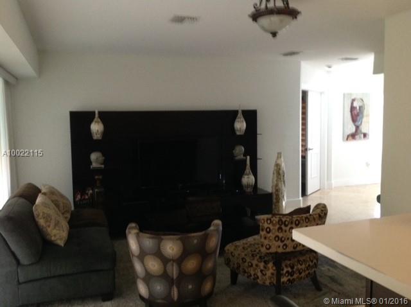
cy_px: 154
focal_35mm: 35
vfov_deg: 40.6
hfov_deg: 52.7
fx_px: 415
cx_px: 206
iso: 200
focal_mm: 4.28
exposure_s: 1/15
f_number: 2.4
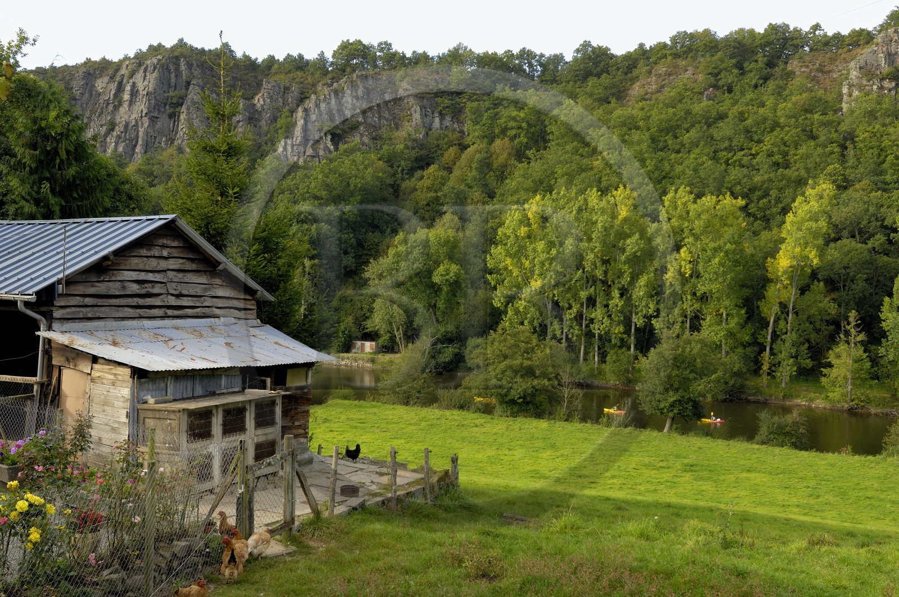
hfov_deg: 51.3
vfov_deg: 35.4
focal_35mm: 38
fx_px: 935
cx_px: 450
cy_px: 298
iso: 100
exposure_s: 1/125
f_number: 5
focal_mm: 25
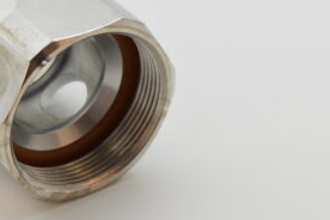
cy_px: 30
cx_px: 47
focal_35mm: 150
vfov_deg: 9.1
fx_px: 1375
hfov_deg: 13.6
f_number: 8
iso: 1600
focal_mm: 46
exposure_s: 1/1600
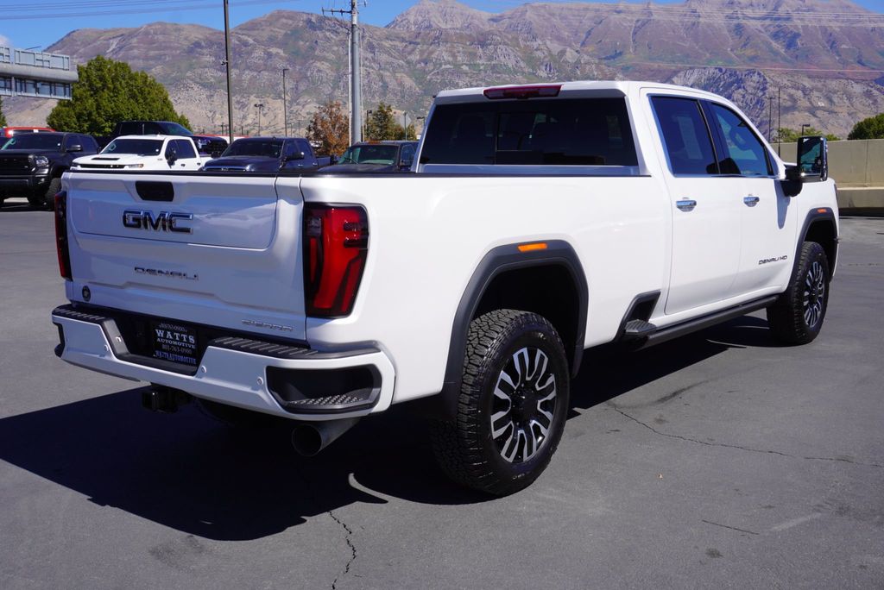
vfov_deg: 35.5
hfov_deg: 51.3
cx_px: 442
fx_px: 921
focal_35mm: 38
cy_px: 295
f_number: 11
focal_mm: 25
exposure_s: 1/200
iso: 100
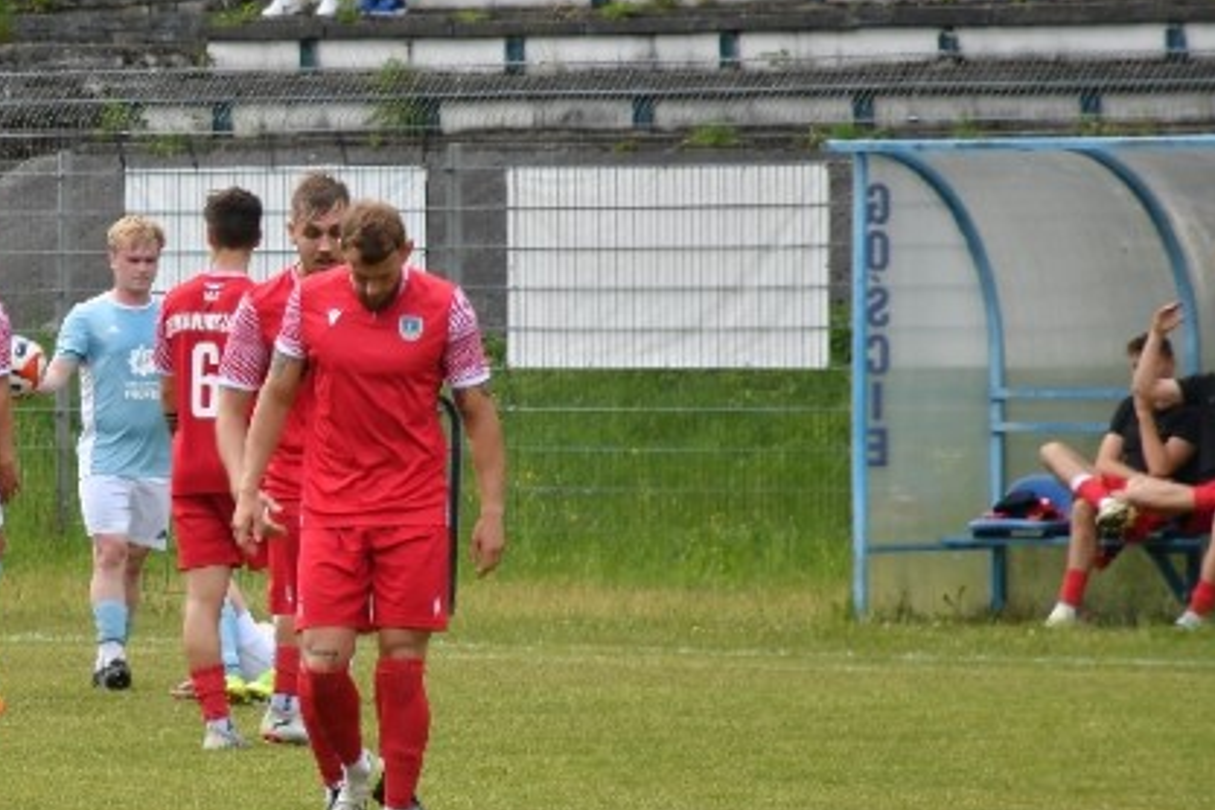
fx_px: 16975
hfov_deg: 4.1
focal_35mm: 503
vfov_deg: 2.7
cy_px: 367
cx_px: -28
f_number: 5.6
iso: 200
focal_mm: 140
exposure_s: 1/320
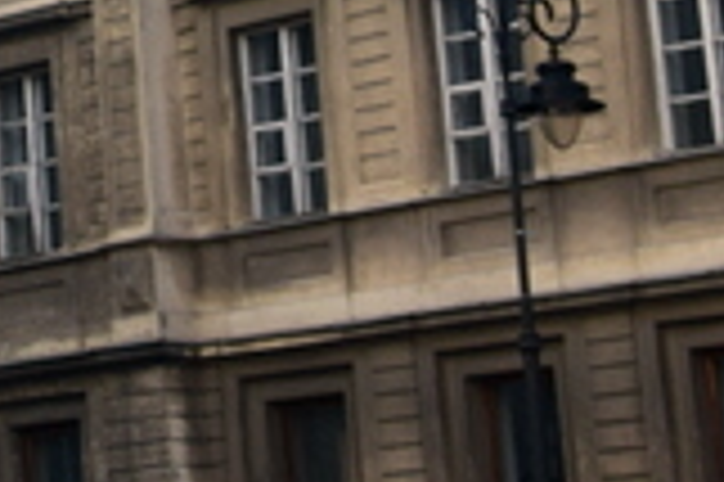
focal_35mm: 224
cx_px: -733
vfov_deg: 6.0
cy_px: -477
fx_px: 4500
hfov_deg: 8.7
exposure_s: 1/160
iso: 400
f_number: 9
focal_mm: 30
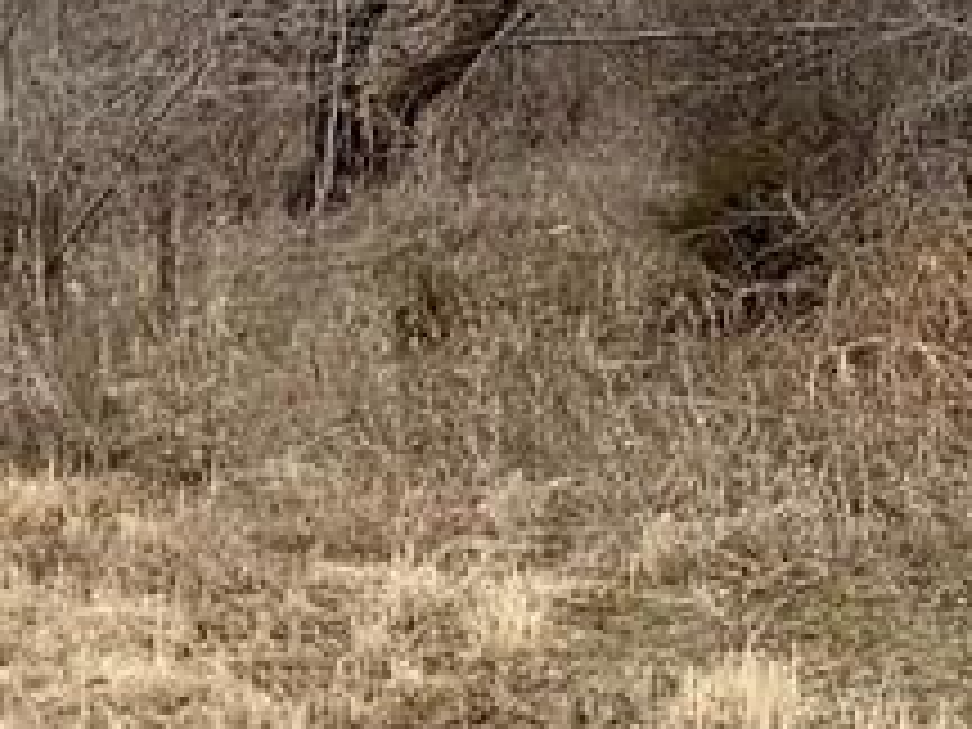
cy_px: 410
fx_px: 3454
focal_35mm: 123
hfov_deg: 14.8
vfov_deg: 12.0
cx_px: -513
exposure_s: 1/1992
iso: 25
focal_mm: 4.25
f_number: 1.8
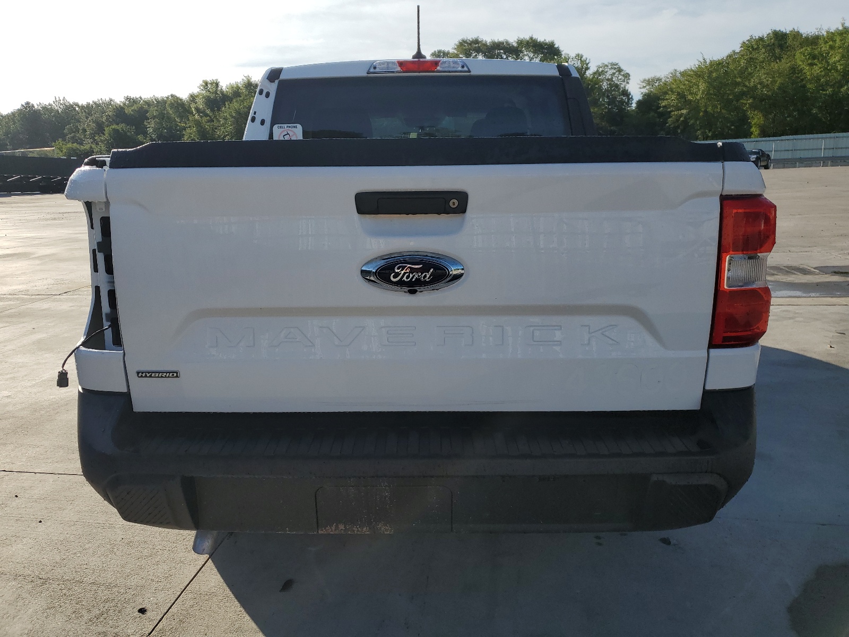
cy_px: 318
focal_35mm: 26
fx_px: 638
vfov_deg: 53.1
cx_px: 424
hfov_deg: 67.3
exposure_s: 1/5000
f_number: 1.5
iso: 50
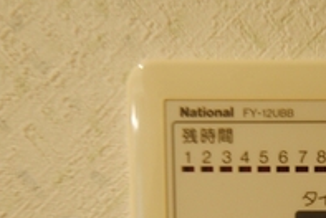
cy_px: 249
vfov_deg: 30.2
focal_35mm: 39
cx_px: 286
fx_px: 354
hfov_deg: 45.4
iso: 100
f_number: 4.5
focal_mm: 8
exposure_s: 1/4
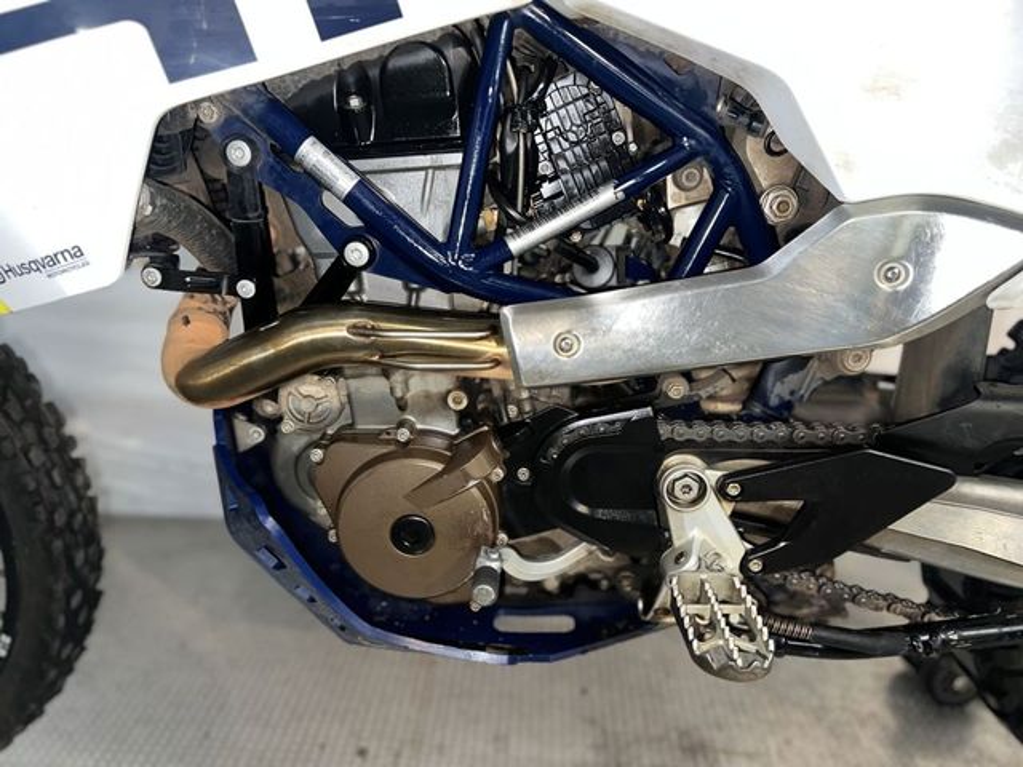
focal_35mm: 26
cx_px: 512
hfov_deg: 67.3
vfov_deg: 53.1
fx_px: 768
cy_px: 384
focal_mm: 5.7
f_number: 1.5
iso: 64
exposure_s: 1/15
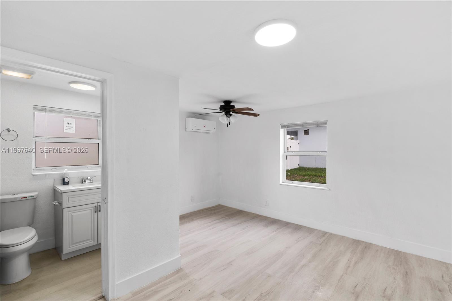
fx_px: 201
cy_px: 150
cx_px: 226
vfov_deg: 73.7
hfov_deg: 96.7
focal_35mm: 16
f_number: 9
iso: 100
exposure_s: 1/3
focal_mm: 16
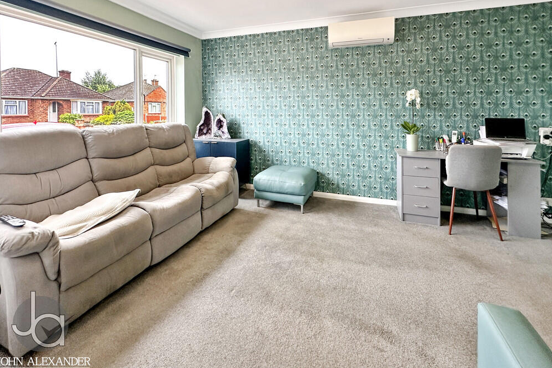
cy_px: 162
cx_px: 279
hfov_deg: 100.4
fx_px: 230
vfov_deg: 77.0
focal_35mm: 15
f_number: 2.2
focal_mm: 2.22
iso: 125
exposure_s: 1/99
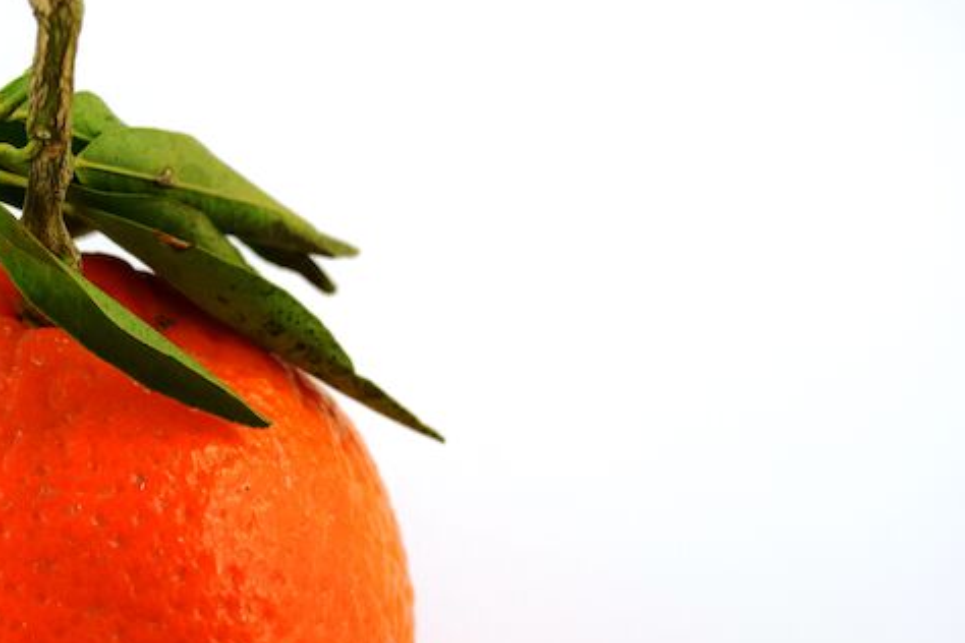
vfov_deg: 13.9
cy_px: 406
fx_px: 2628
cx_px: 63
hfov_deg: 20.3
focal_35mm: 98
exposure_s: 1/125
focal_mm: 31
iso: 200
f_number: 5.6
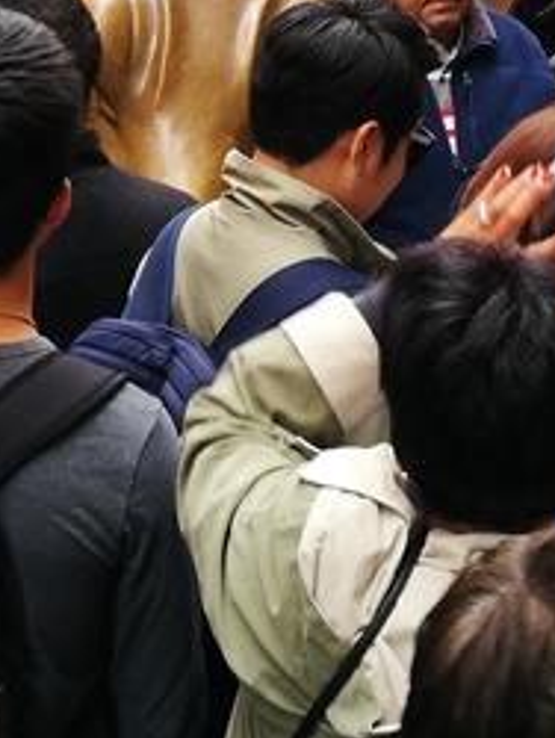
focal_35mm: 118
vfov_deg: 15.8
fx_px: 2518
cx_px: 254
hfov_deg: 12.6
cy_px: -224
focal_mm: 4.5
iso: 100
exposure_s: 1/60
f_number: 2.2
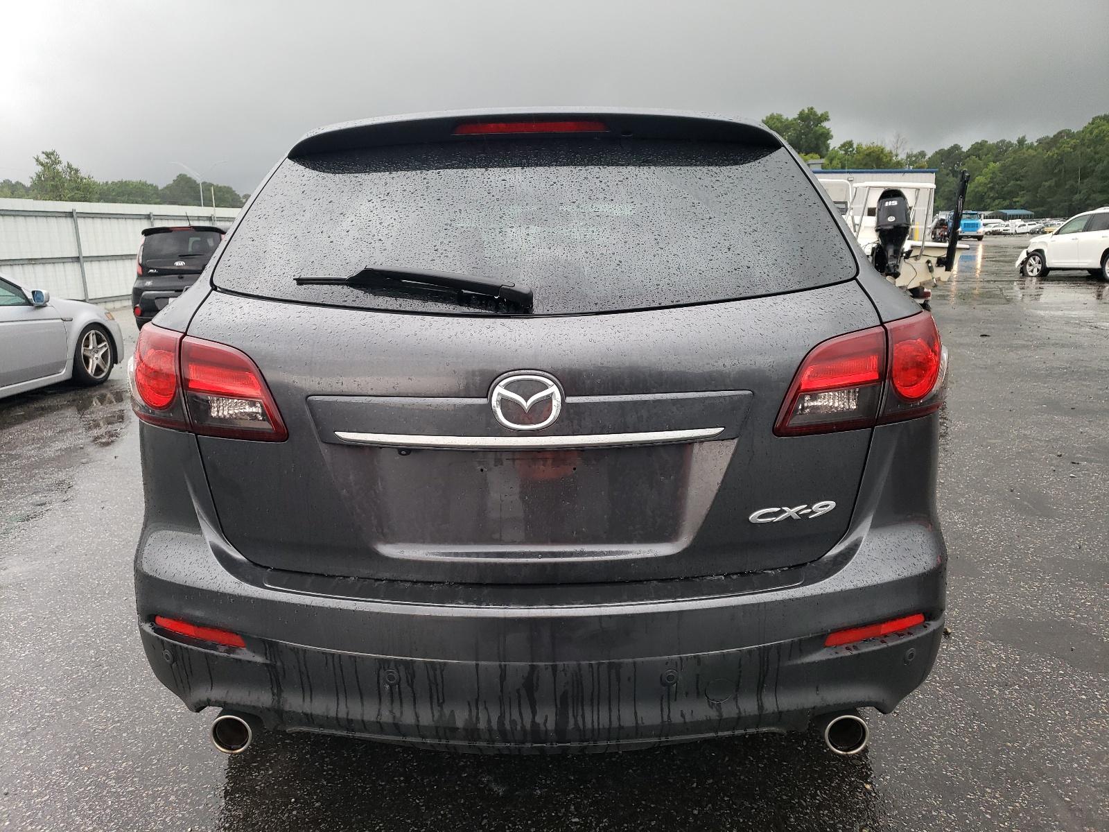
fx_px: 833
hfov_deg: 67.3
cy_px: 416
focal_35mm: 26
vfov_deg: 53.1
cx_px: 554
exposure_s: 1/100
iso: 79
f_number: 1.5
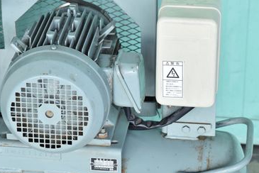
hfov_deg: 14.2
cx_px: 111
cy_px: 84
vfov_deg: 9.5
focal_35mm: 144
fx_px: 1037
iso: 1250
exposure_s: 1/320
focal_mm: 70
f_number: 6.3
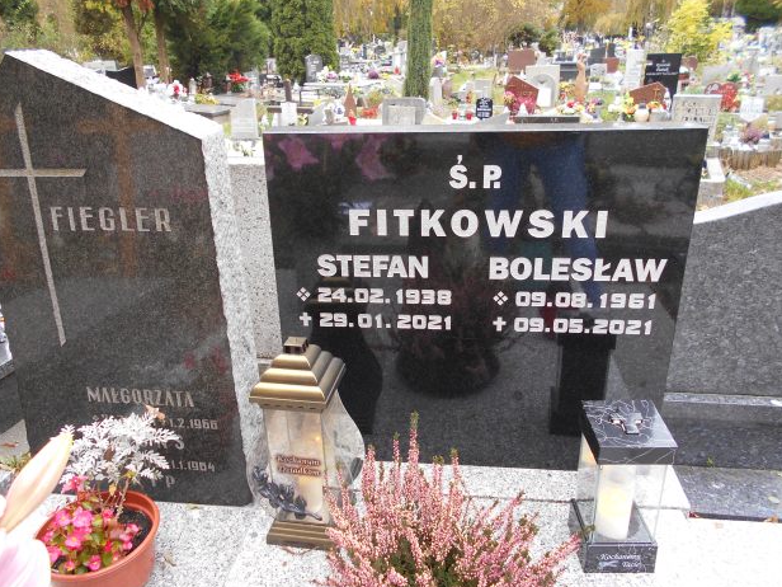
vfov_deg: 51.4
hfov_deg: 65.3
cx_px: 382
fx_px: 610
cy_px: 297
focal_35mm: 27
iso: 125
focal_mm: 4.6
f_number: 3.2
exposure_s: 1/30
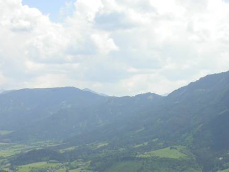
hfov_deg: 22.7
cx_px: 122
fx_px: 569
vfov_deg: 16.9
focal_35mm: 86
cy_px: 156
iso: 100
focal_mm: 9.8
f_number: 8
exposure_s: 1/212
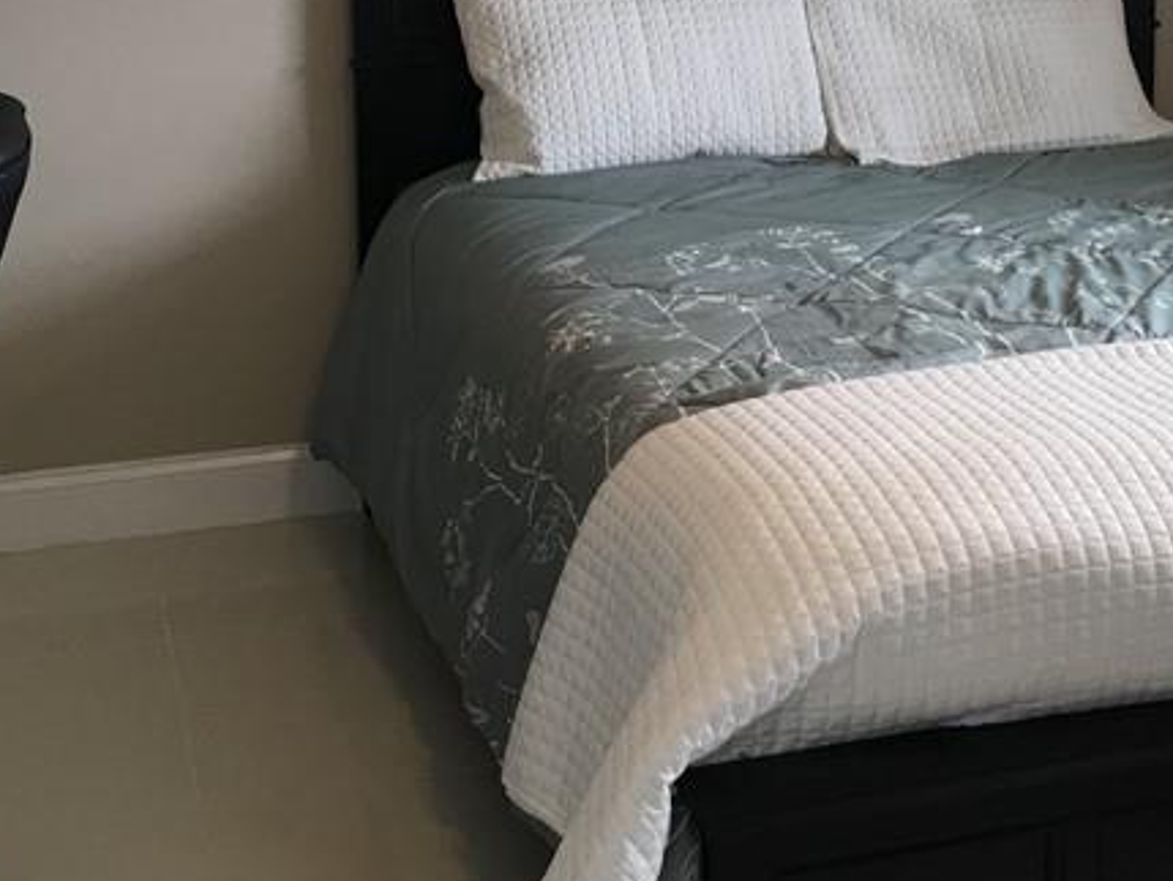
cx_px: 807
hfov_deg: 27.9
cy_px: 3
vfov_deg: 20.6
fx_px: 2339
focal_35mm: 69
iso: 25
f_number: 2.2
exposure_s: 1/15
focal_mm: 4.15
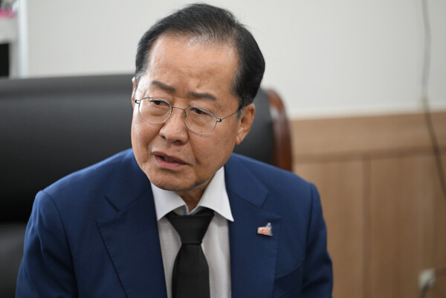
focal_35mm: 155
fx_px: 1920
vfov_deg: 8.9
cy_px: 149
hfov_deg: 13.2
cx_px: 223
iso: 1000
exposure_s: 1/250
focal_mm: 155
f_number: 2.8
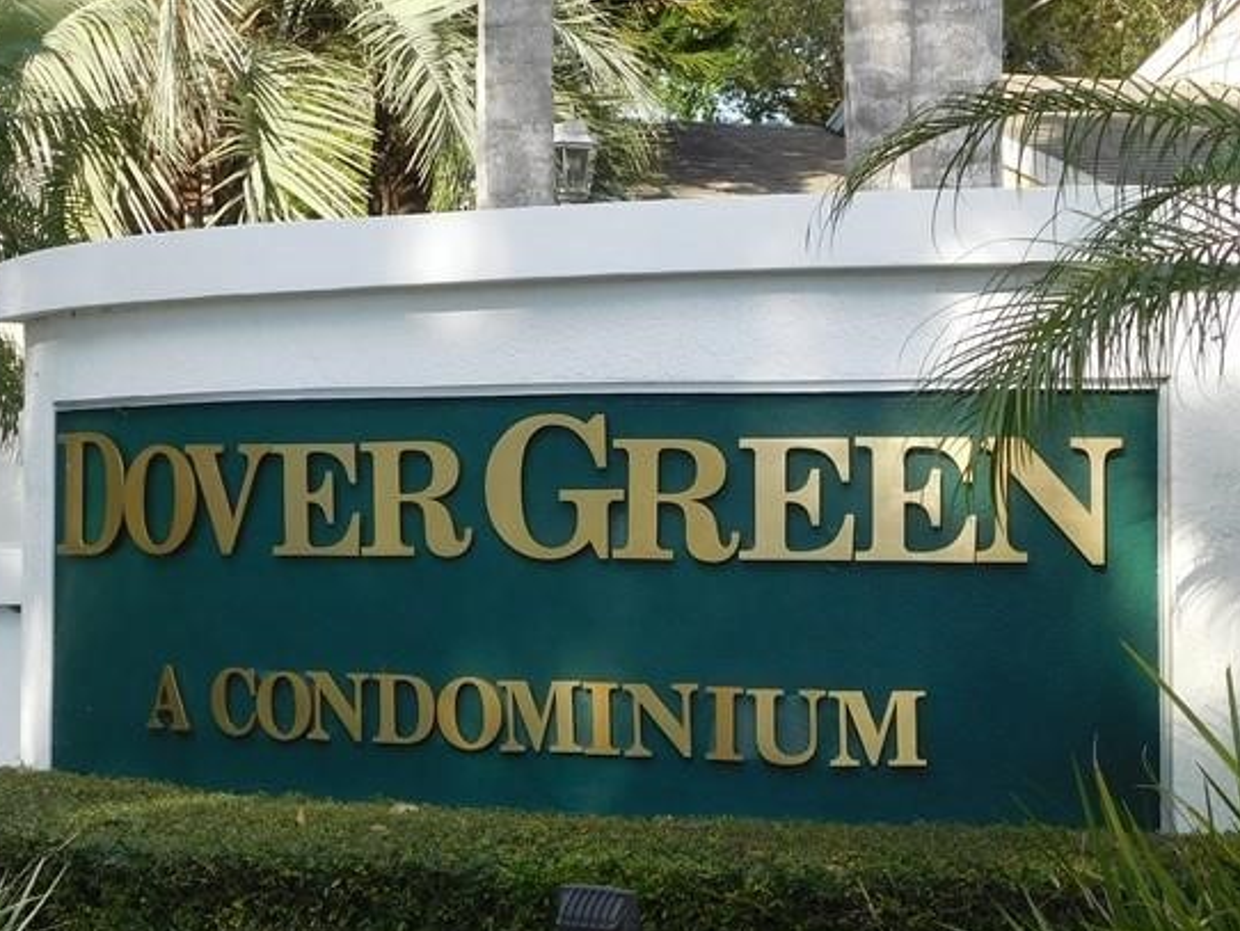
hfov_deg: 28.5
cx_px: 625
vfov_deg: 21.6
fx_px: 2437
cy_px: 393
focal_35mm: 68
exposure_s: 1/500
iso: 125
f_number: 3.5
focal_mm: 6.3
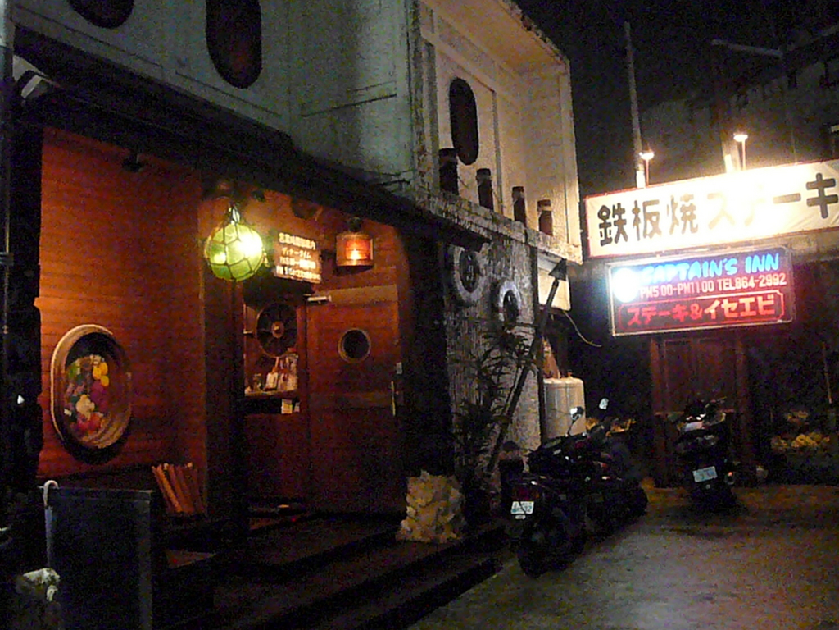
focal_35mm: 34
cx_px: 420
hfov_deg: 54.0
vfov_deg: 41.8
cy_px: 315
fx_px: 824
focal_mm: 5.4
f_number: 3
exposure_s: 1/30
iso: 3200
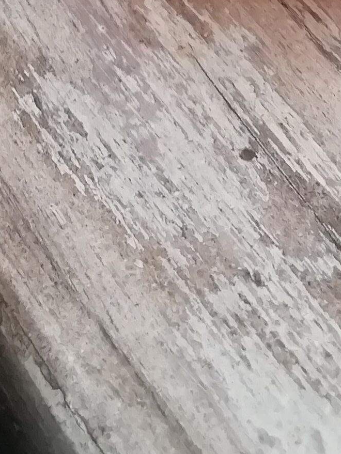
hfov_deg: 12.0
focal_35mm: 123
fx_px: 1614
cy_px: -524
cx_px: 44
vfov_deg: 13.2
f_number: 2.2
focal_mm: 3.21
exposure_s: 1/100
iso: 50
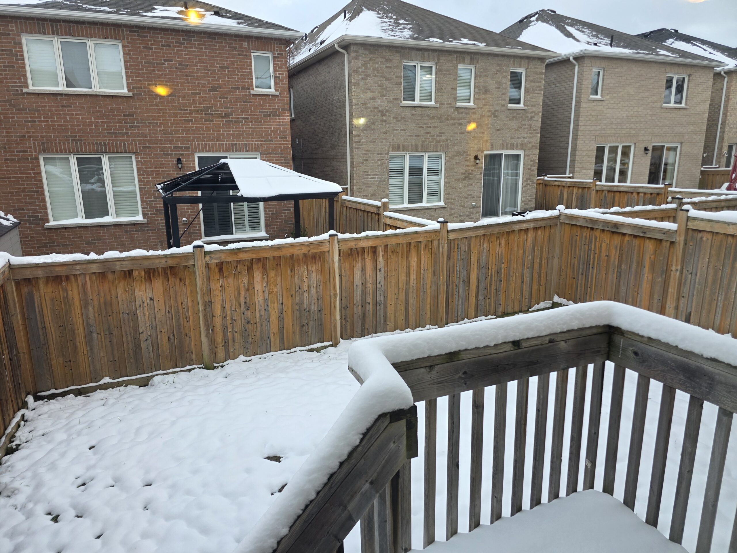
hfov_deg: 73.9
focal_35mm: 23
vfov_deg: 58.9
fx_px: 490
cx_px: 368
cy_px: 276
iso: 64
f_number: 1.7
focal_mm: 6.3
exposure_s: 1/180
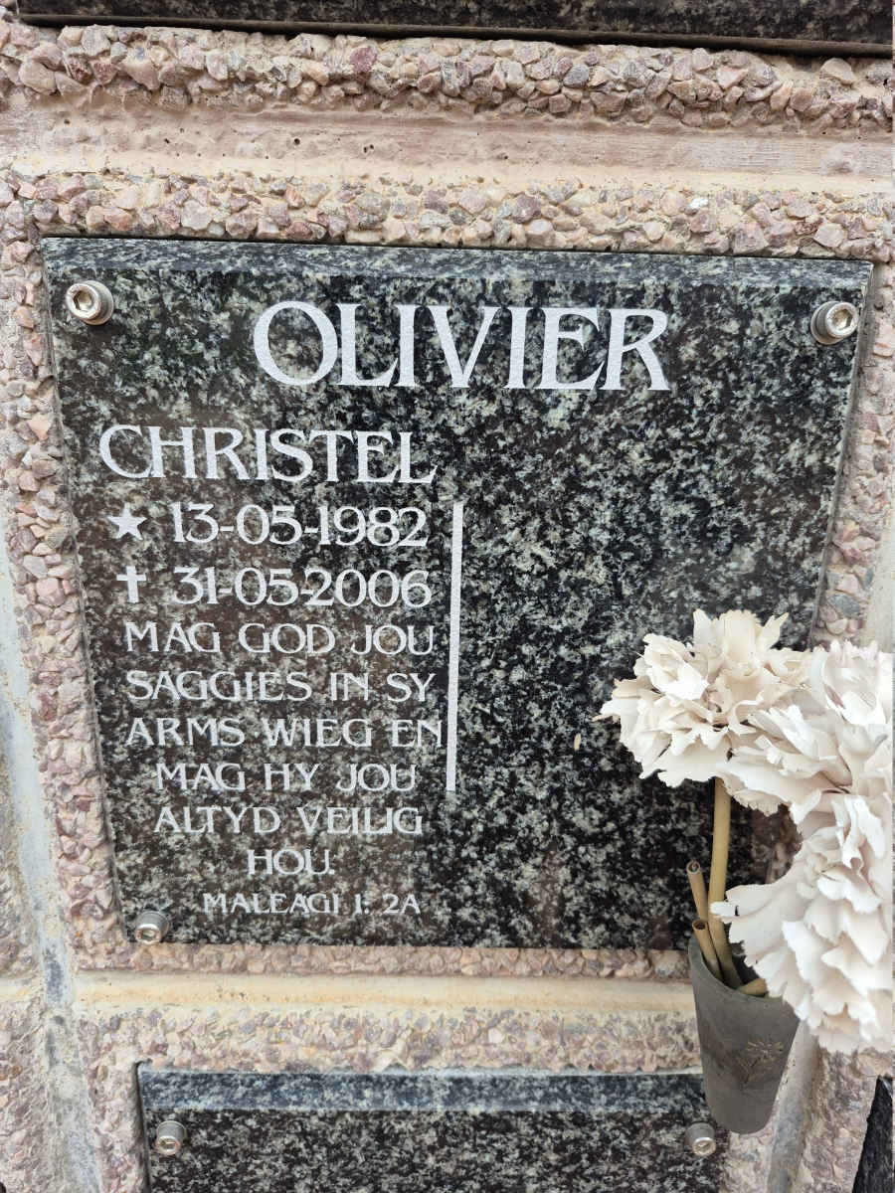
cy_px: 596
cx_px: 448
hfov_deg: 58.9
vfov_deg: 73.9
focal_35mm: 23
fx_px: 793
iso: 64
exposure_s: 1/180
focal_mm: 5.4
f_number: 1.8
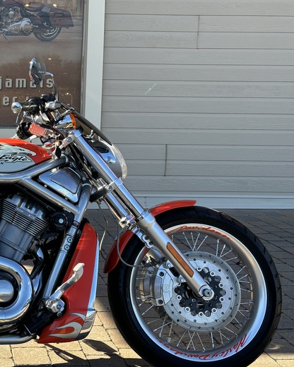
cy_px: 157
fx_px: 544
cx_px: -35
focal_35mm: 50
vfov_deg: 37.3
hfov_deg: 27.5
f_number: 1.6
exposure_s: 1/675
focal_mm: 5.96
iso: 50
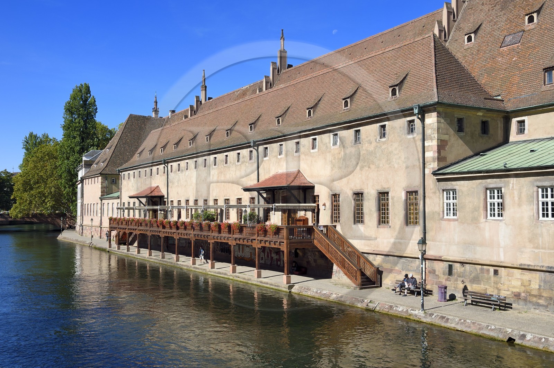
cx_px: 277
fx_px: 584
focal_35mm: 38
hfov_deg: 50.7
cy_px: 184
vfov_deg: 35.0
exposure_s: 1/640
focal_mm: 38
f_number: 8
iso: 200
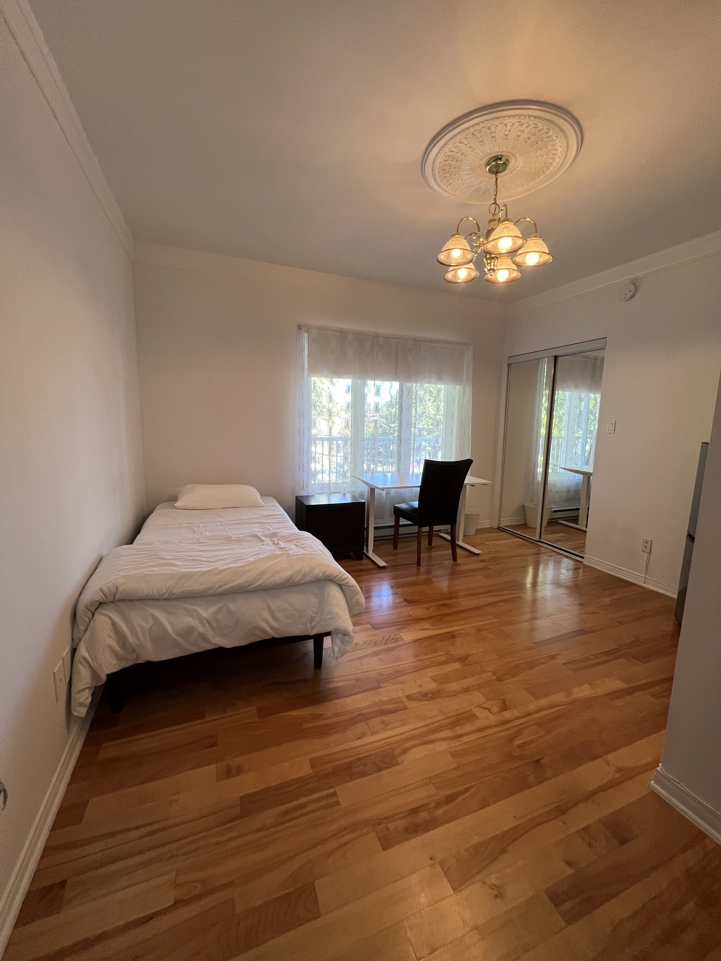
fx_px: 361
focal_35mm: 13
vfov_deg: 106.2
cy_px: 480
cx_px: 360
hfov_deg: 89.9
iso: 125
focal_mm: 1.57
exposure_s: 1/120
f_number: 1.8
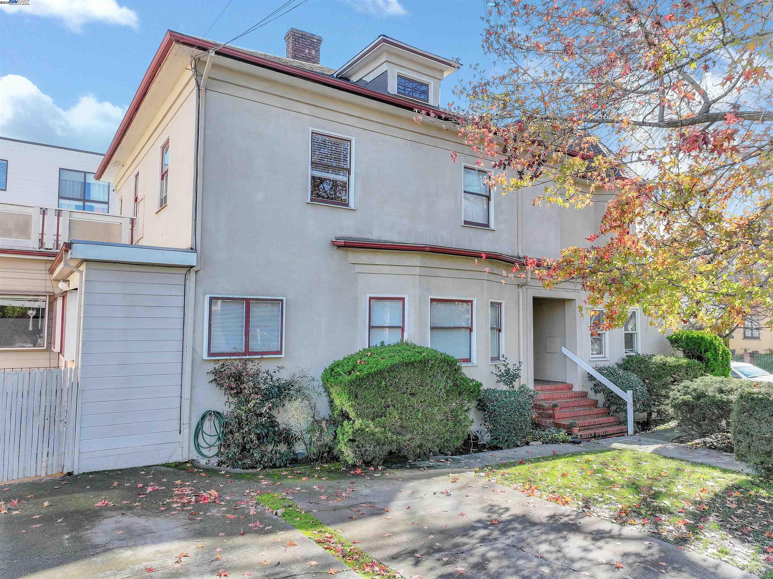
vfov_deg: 56.8
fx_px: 536
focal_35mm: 24
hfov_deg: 71.6
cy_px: 290
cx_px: 386
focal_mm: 12.29
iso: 400
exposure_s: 1/640
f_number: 2.8
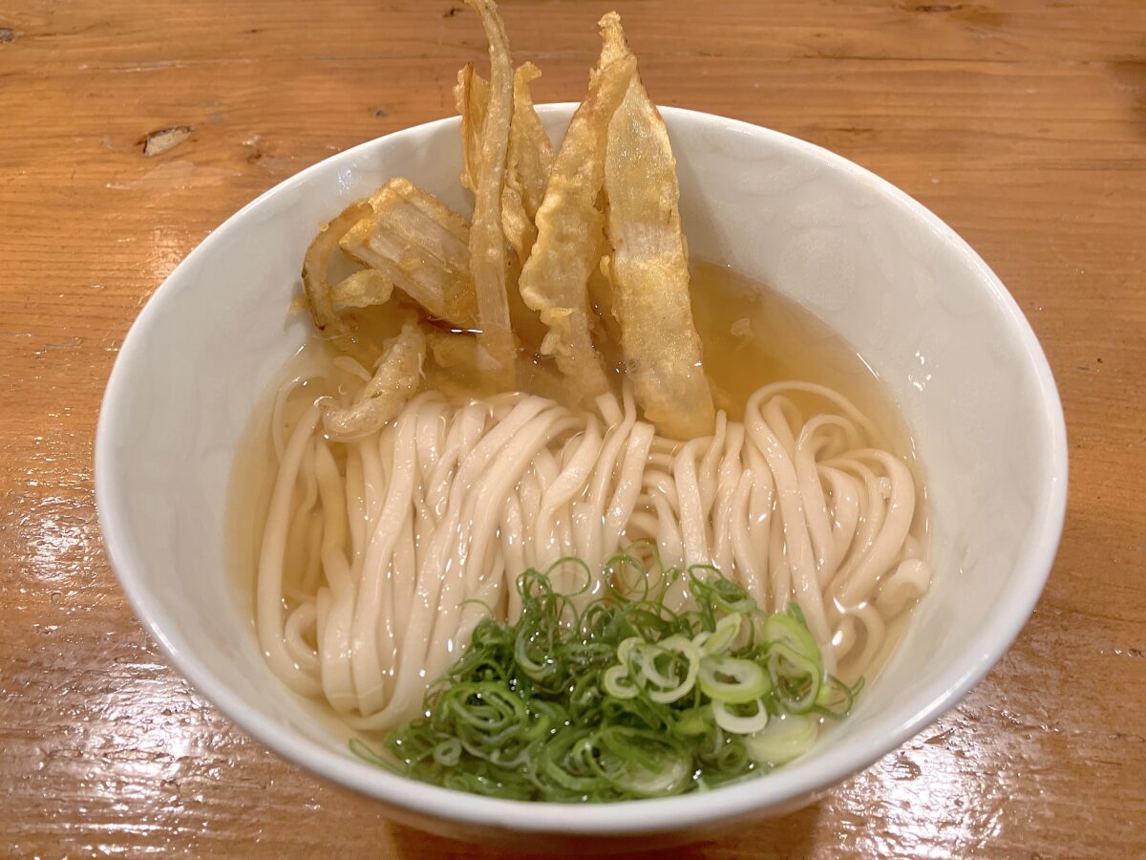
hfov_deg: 63.4
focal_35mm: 28
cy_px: 430
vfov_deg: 49.7
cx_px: 573
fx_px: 927
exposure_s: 1/60
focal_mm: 3.99
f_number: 1.8
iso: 80
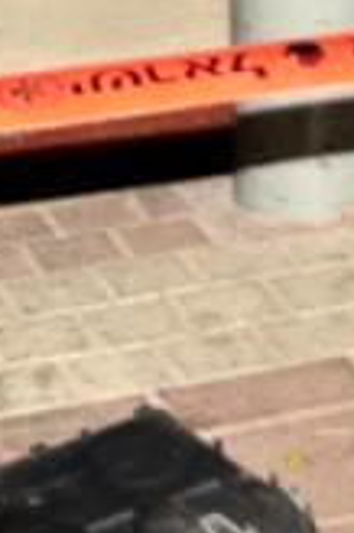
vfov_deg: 9.4
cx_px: -594
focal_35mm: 206
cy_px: -540
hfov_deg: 6.3
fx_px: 3045
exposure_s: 1/60
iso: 500
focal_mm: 22
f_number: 5
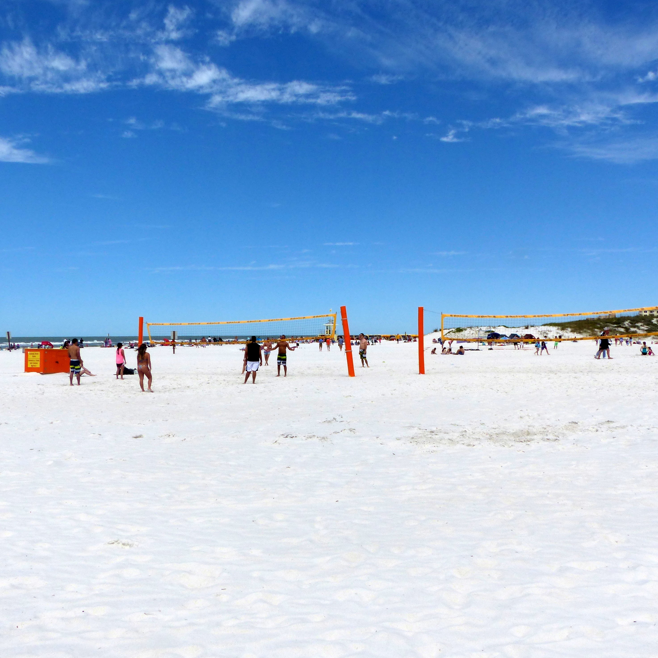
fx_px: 645
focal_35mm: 30
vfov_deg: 54.0
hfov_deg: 54.0
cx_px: 336
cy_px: 332
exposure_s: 1/1300
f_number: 5.6
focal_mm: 4.5
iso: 100
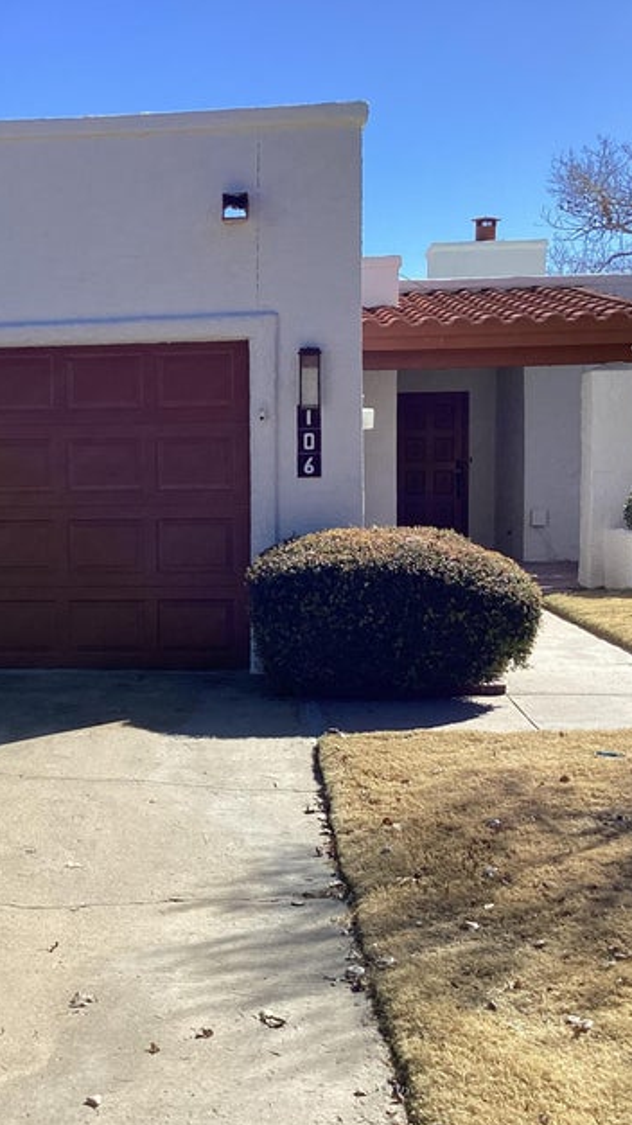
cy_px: 571
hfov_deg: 25.5
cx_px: 125
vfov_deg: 44.6
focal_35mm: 46
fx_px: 1371
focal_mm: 3.3
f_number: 2.4
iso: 25
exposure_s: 1/994
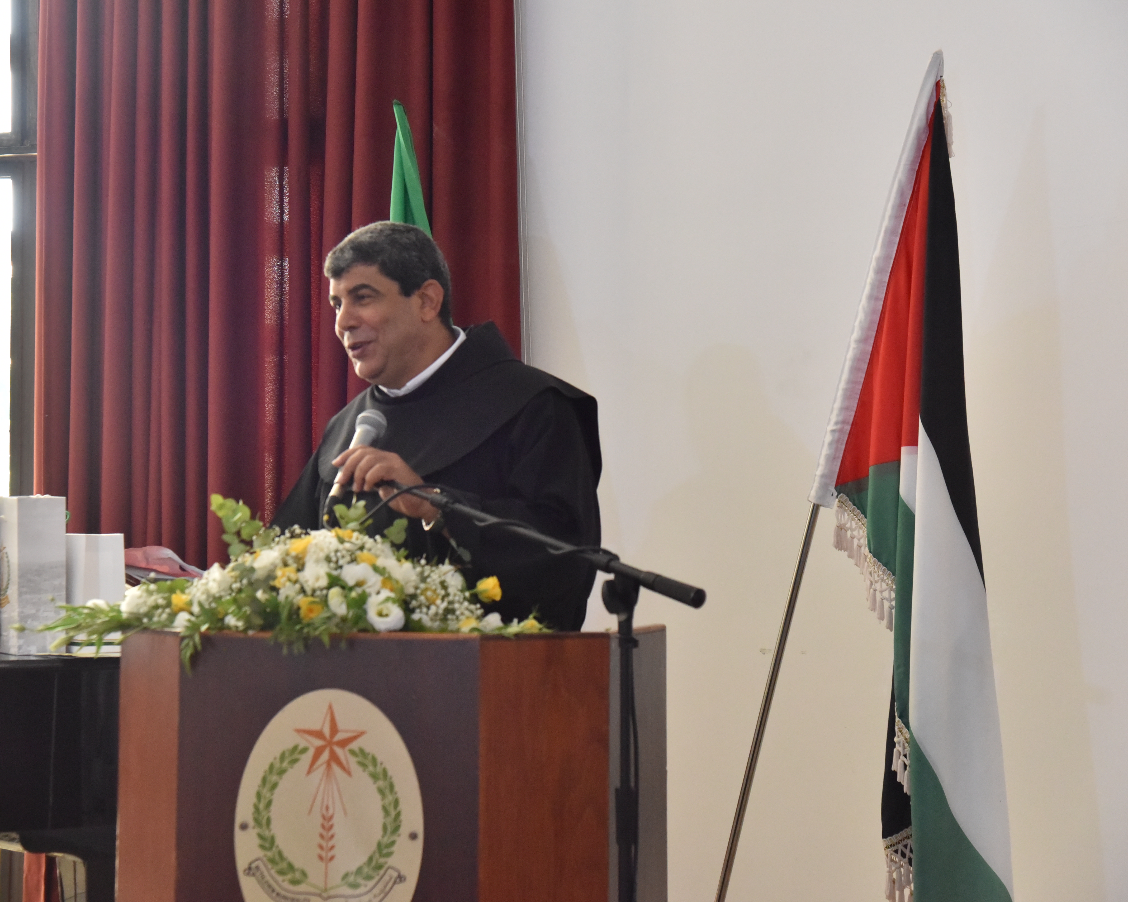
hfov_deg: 23.8
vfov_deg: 19.2
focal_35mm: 80
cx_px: 454
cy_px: 446
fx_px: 2671
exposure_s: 1/100
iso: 3200
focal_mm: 66
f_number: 5
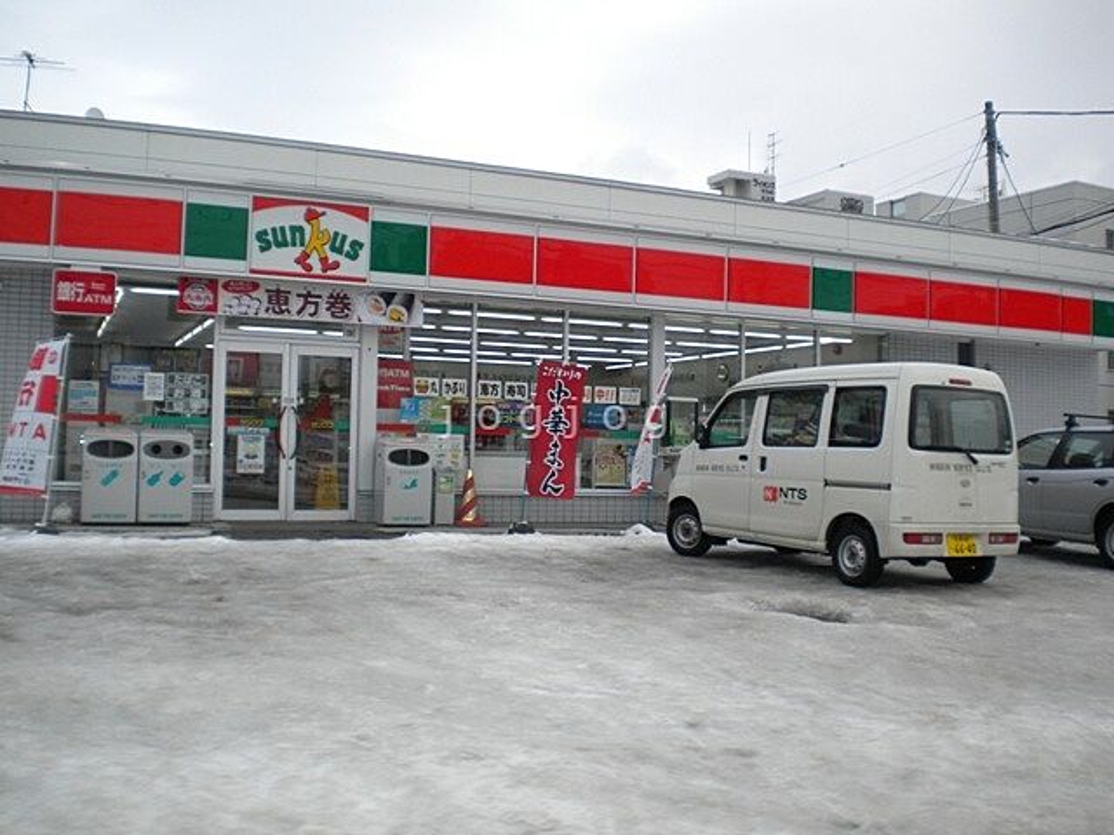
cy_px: 418
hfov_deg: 52.6
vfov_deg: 40.7
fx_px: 1126
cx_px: 557
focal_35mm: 35
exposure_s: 1/333
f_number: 4.6
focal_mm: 6.3
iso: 113
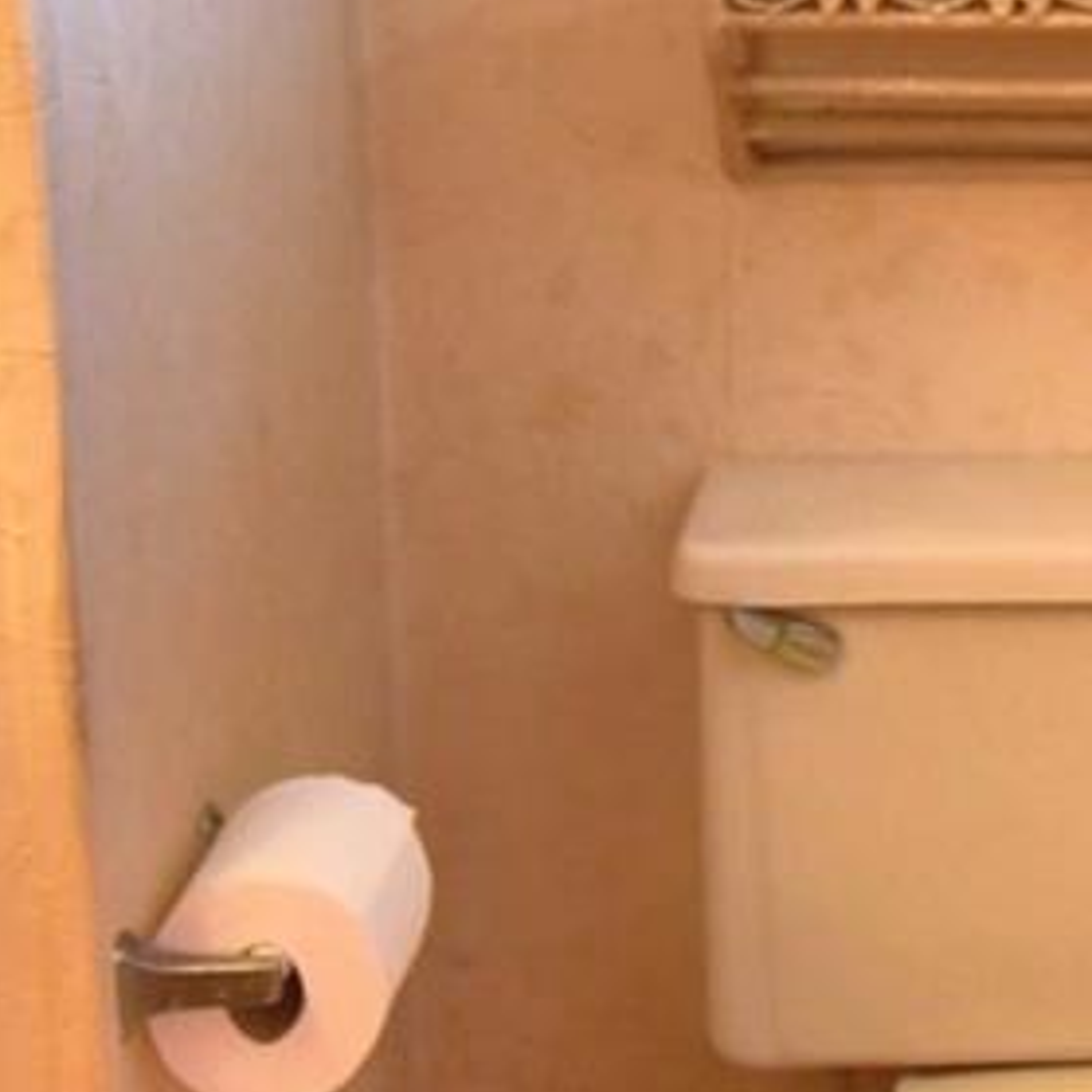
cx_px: 1409
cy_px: 16
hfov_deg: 21.5
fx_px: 2605
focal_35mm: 73
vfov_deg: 22.8
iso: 1250
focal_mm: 10
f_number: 4.5
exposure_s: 1/30
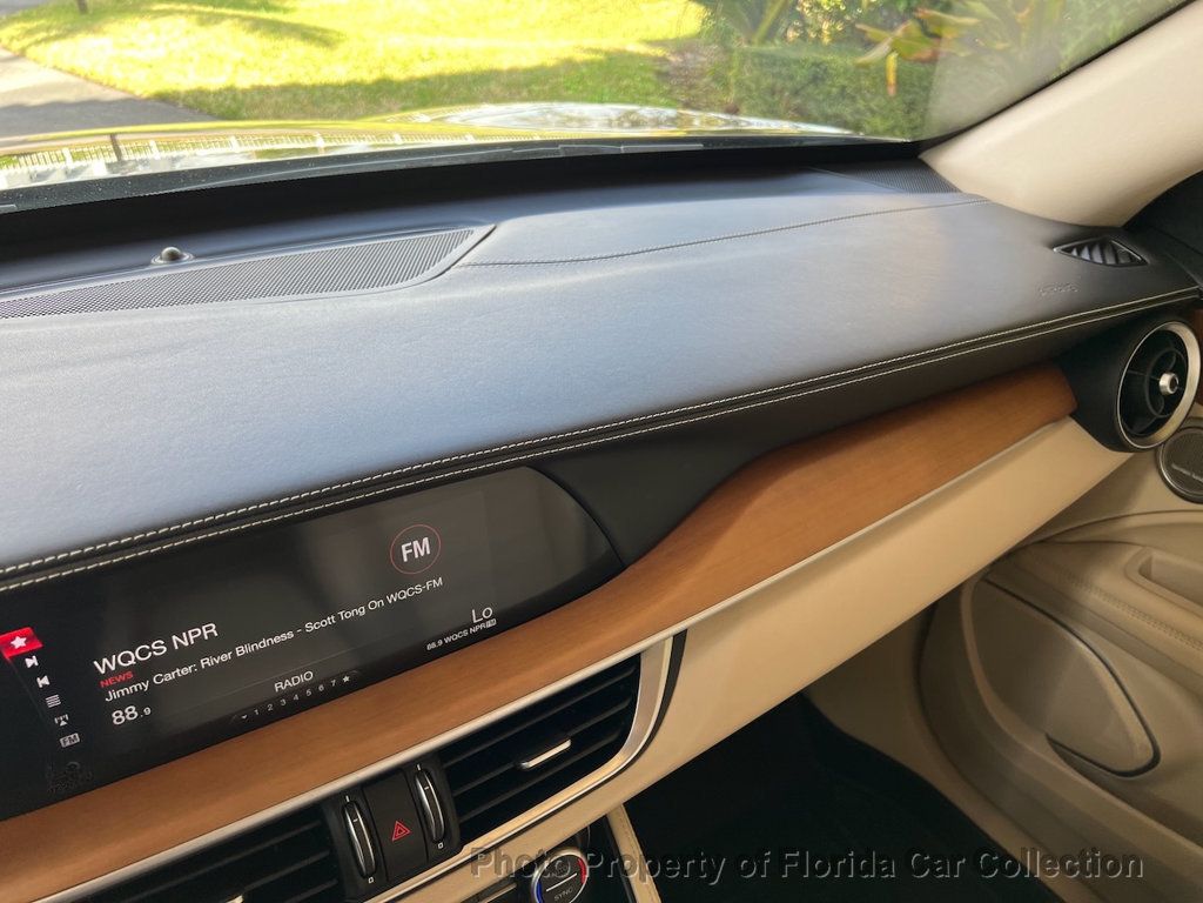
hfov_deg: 67.3
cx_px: 602
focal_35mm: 26
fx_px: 904
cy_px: 452
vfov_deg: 53.1
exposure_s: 1/126
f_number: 1.5
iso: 32
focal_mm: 5.7
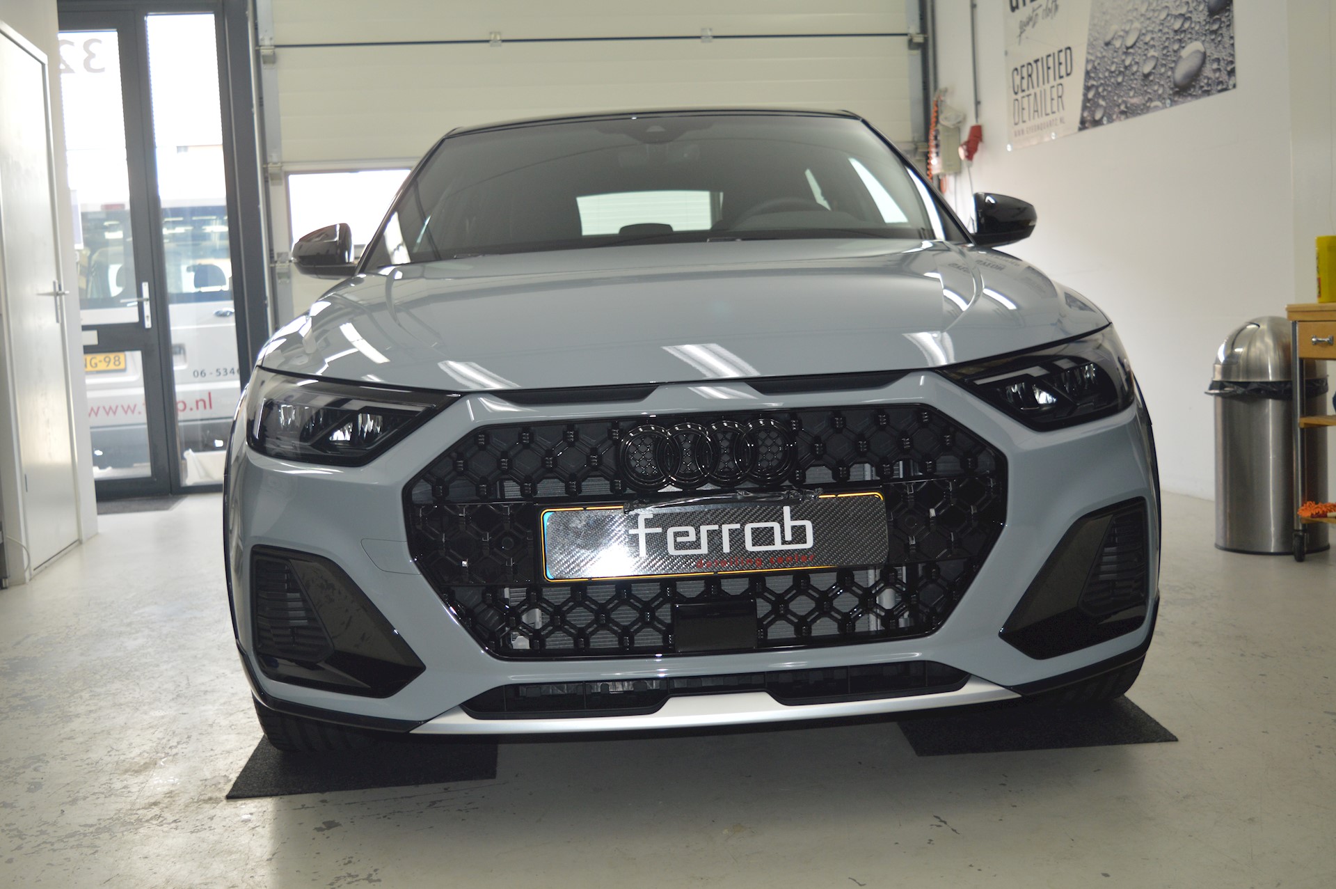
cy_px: 444
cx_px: 668
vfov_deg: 35.4
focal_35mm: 38
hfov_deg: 51.3
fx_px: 1391
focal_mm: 25
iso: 400
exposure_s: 1/100
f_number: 4
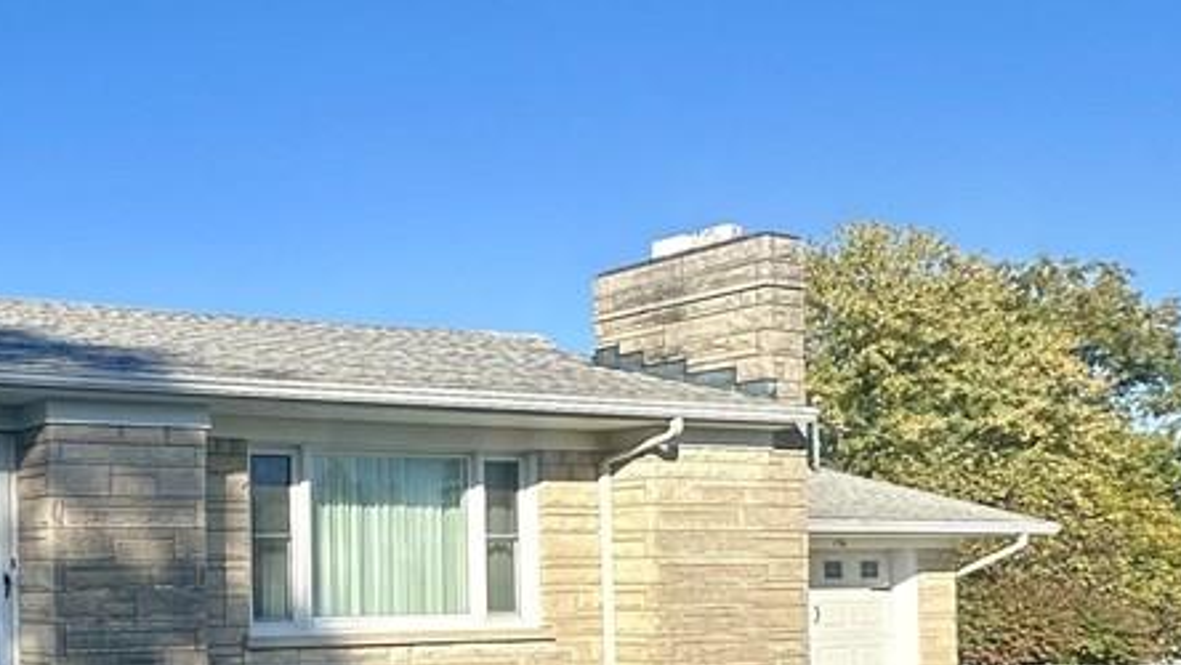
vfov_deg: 26.3
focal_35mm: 44
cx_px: -146
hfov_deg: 37.9
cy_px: 585
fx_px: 1378
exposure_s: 1/1511
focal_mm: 2.22
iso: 40
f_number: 2.2
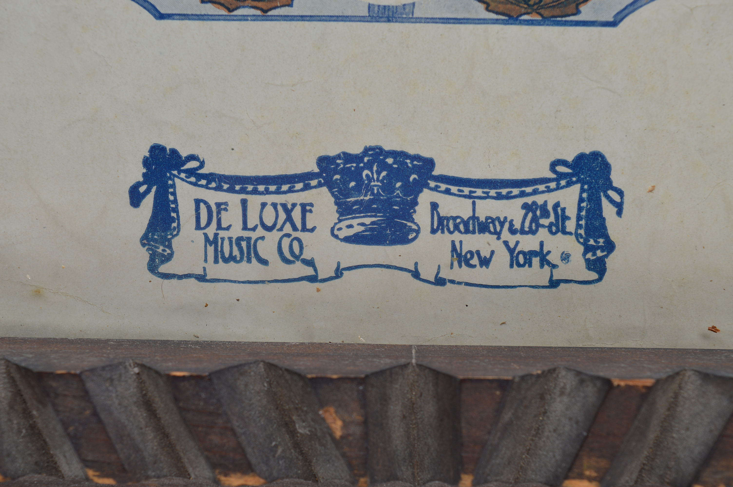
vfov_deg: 16.5
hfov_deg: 24.6
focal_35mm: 82
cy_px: 244
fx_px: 1678
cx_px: 366
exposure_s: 1/80
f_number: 9
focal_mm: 55
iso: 100
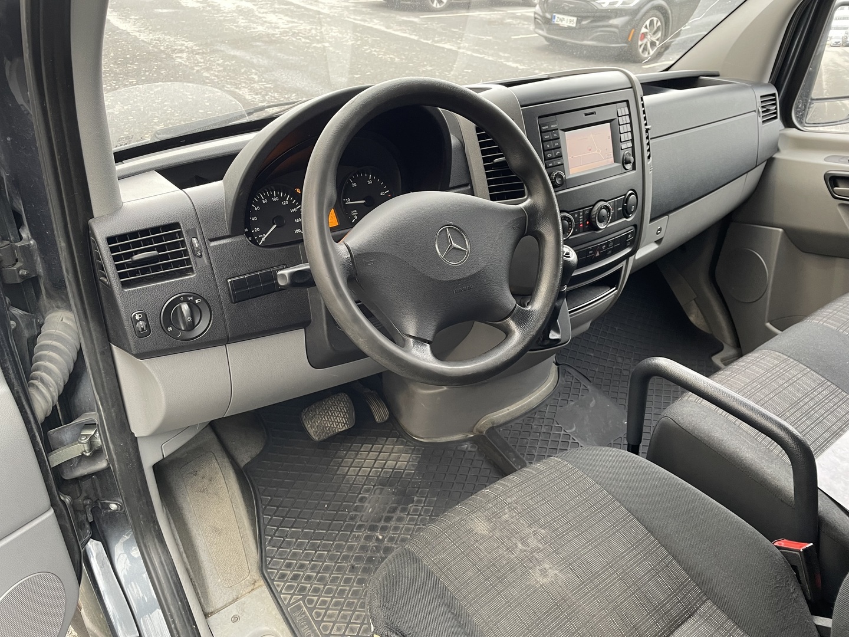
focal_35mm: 26
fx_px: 638
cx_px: 424
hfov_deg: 67.3
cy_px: 318
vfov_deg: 53.1
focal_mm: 4.2
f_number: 1.6
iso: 125
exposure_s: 1/61
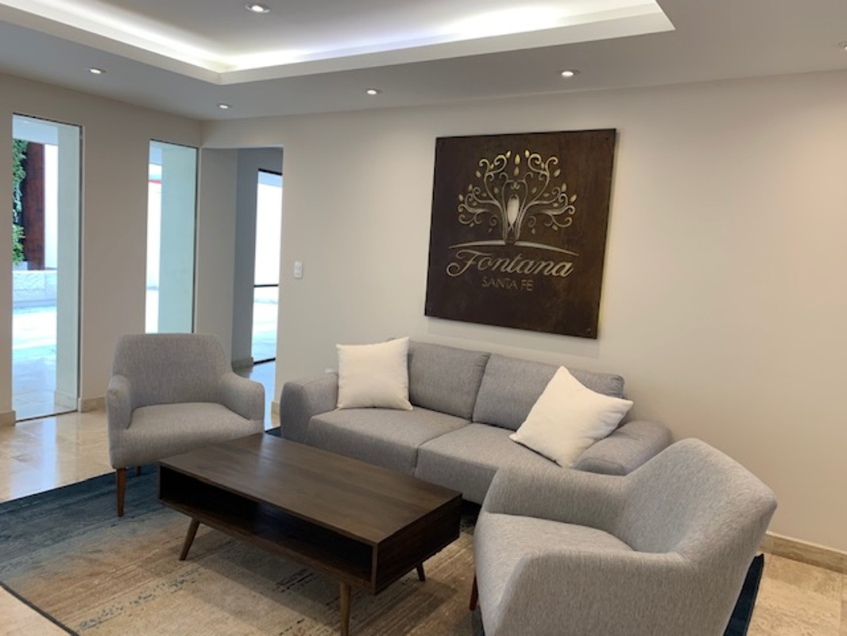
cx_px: 424
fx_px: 636
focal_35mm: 26
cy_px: 318
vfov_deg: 53.1
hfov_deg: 67.3
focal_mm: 4.25
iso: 64
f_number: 1.8
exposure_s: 1/120
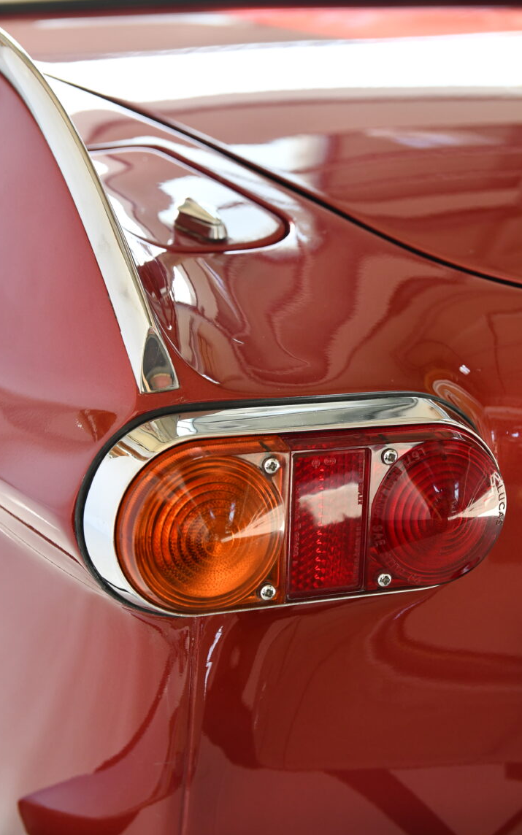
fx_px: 1753
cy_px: 415
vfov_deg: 26.8
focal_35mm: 77
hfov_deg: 16.9
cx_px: 272
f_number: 5.6
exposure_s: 1/125
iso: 800
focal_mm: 50
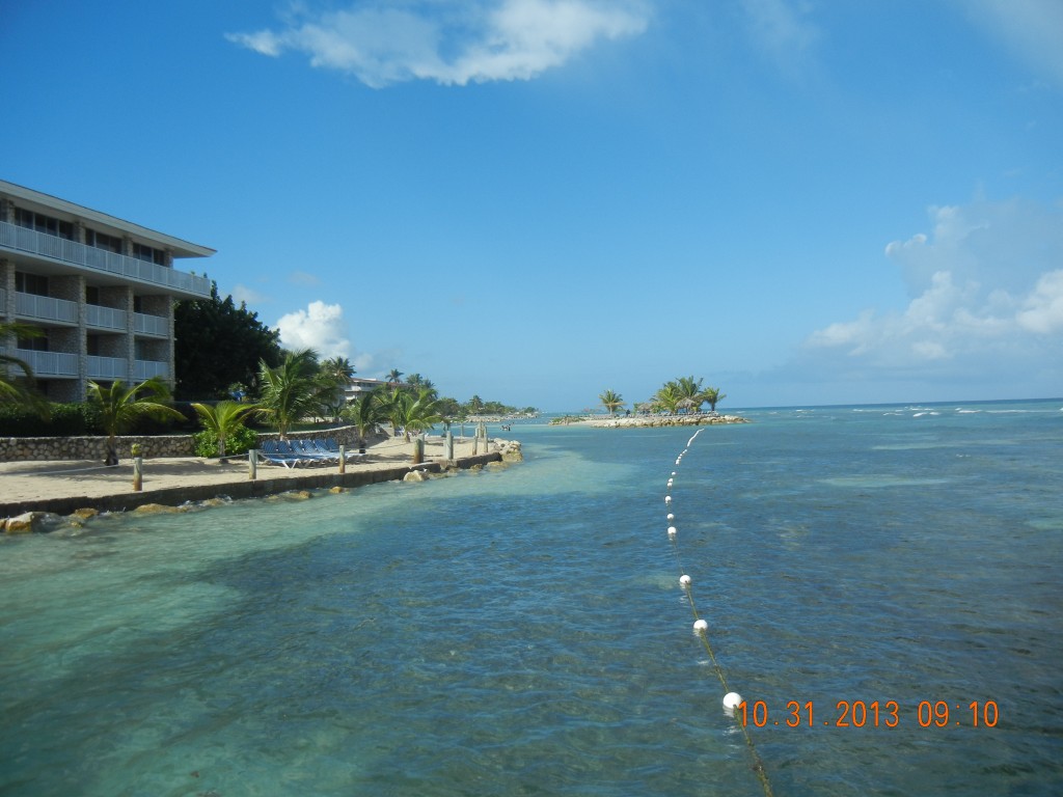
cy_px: 398
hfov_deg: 60.0
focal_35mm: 30
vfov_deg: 46.8
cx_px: 532
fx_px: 921
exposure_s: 1/532
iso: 160
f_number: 7
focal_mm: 5.4
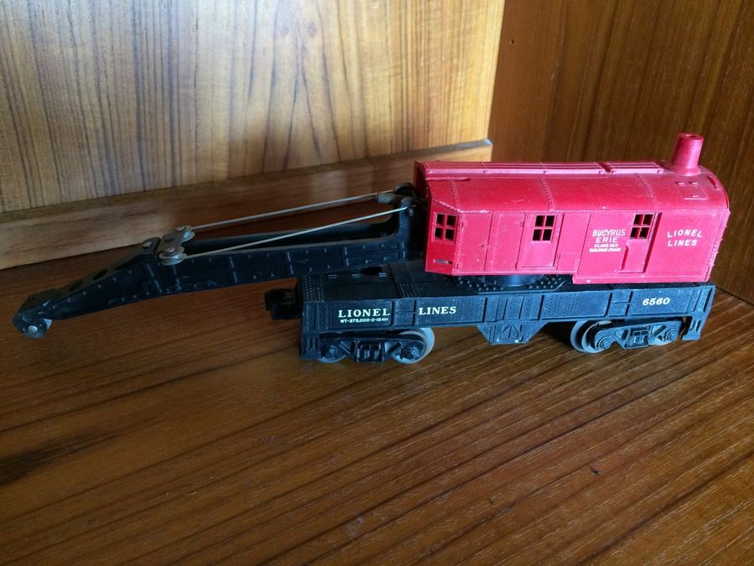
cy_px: 283
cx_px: 377
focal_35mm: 30
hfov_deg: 60.0
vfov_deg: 46.8
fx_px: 653
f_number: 2.2
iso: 200
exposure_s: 1/30
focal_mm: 4.12
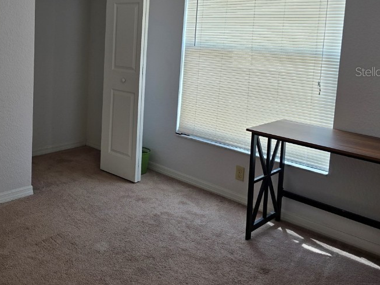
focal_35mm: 36
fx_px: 395
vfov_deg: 38.7
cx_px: 113
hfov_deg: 50.0
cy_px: 71
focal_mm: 6.3
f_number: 1.7
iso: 50
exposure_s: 1/120
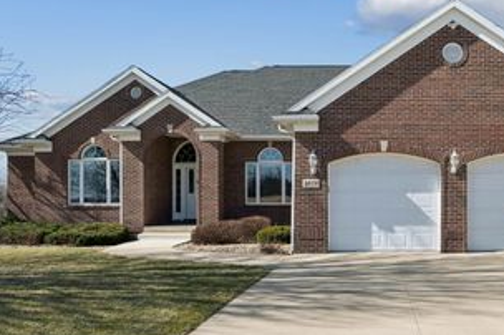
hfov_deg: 61.3
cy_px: 153
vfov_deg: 46.3
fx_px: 392
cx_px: 386
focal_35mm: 28
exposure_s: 1/1000
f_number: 9
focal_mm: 17
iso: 400
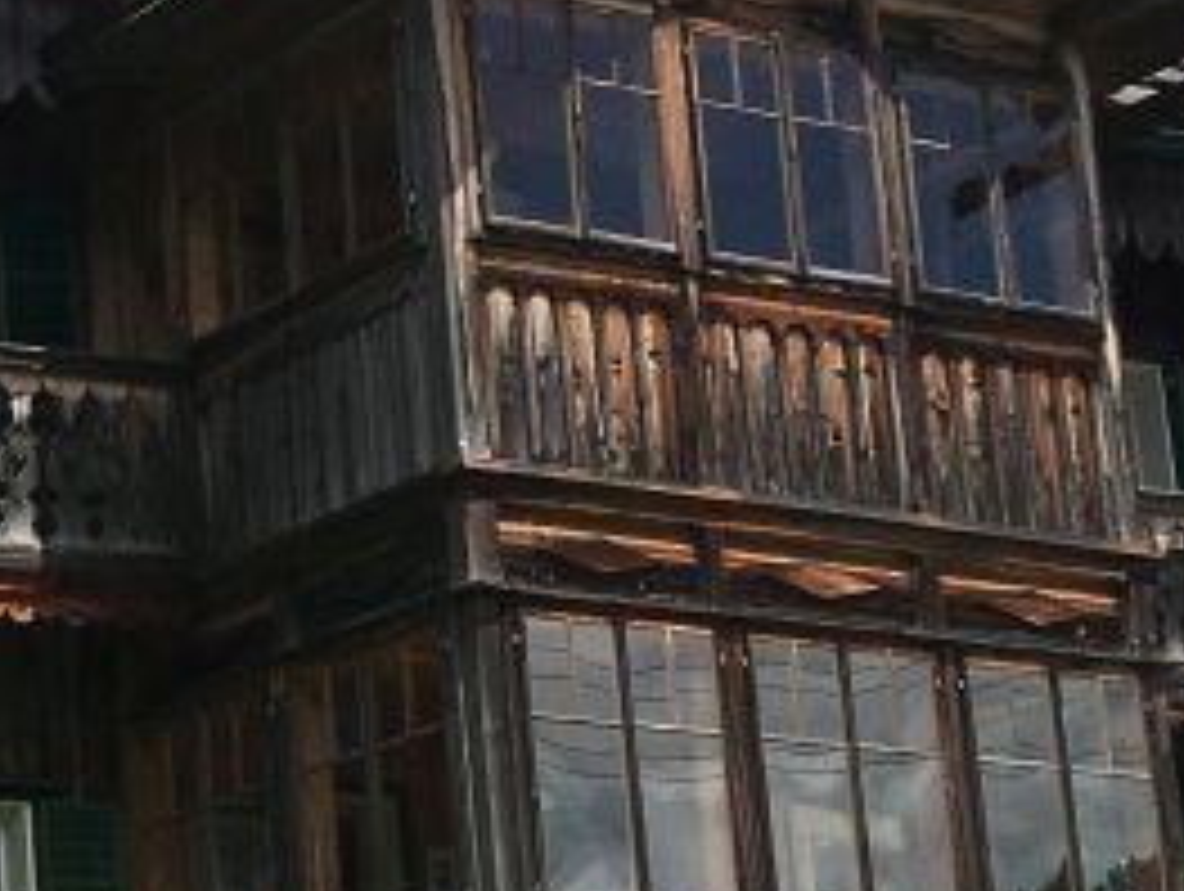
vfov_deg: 13.3
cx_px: -441
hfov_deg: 16.5
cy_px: 639
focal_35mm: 111
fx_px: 3802
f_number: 2.2
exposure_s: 1/2198
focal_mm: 4.15
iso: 25
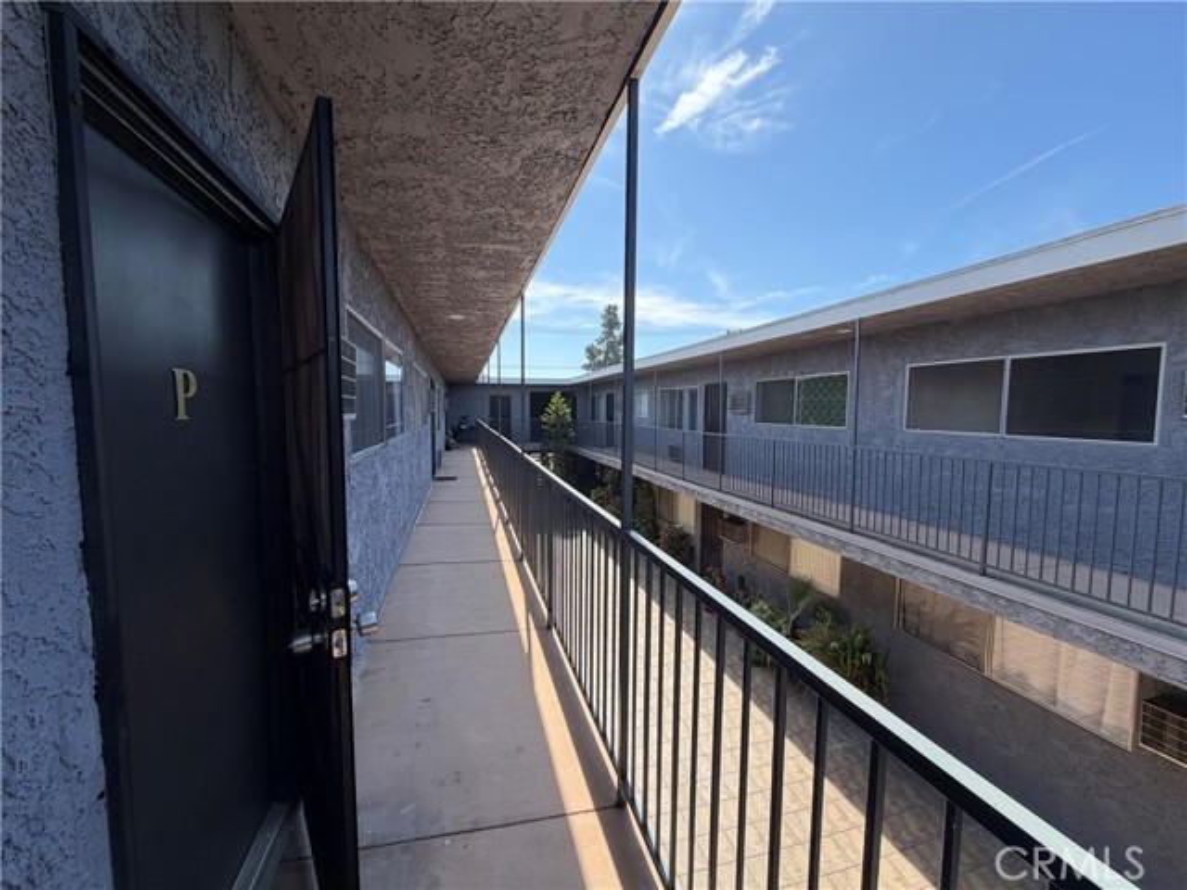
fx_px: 480
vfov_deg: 85.7
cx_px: 594
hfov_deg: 102.1
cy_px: 445
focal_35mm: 14
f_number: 2.2
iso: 40
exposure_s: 1/672
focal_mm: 2.22
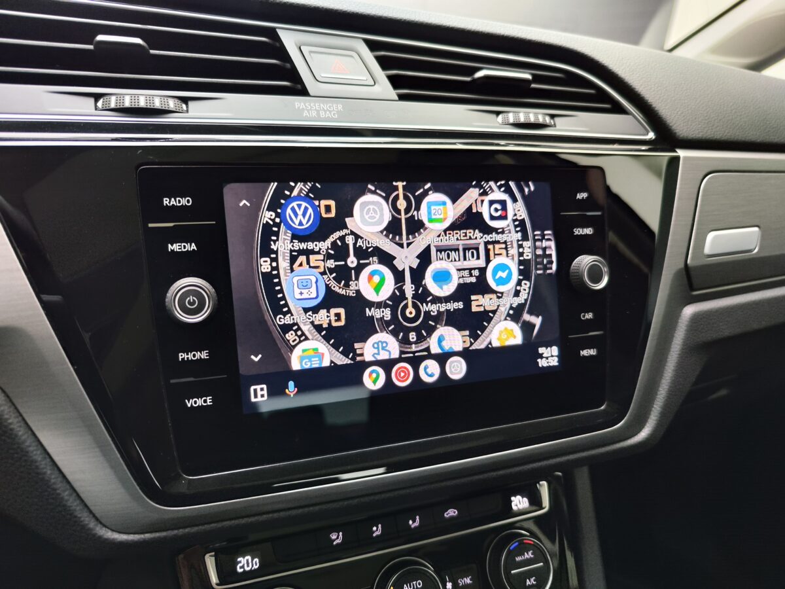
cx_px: 392
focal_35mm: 23
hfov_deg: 73.9
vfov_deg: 58.9
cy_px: 294
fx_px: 522
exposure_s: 1/100
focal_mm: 7.01
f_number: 1.69
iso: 205
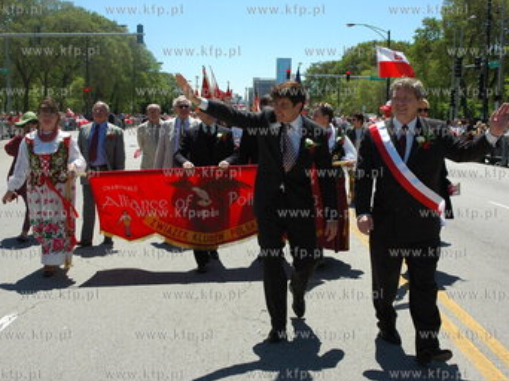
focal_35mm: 46
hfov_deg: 41.6
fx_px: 669
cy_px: 192
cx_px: 254
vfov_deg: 31.8
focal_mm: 27
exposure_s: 1/640
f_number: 13
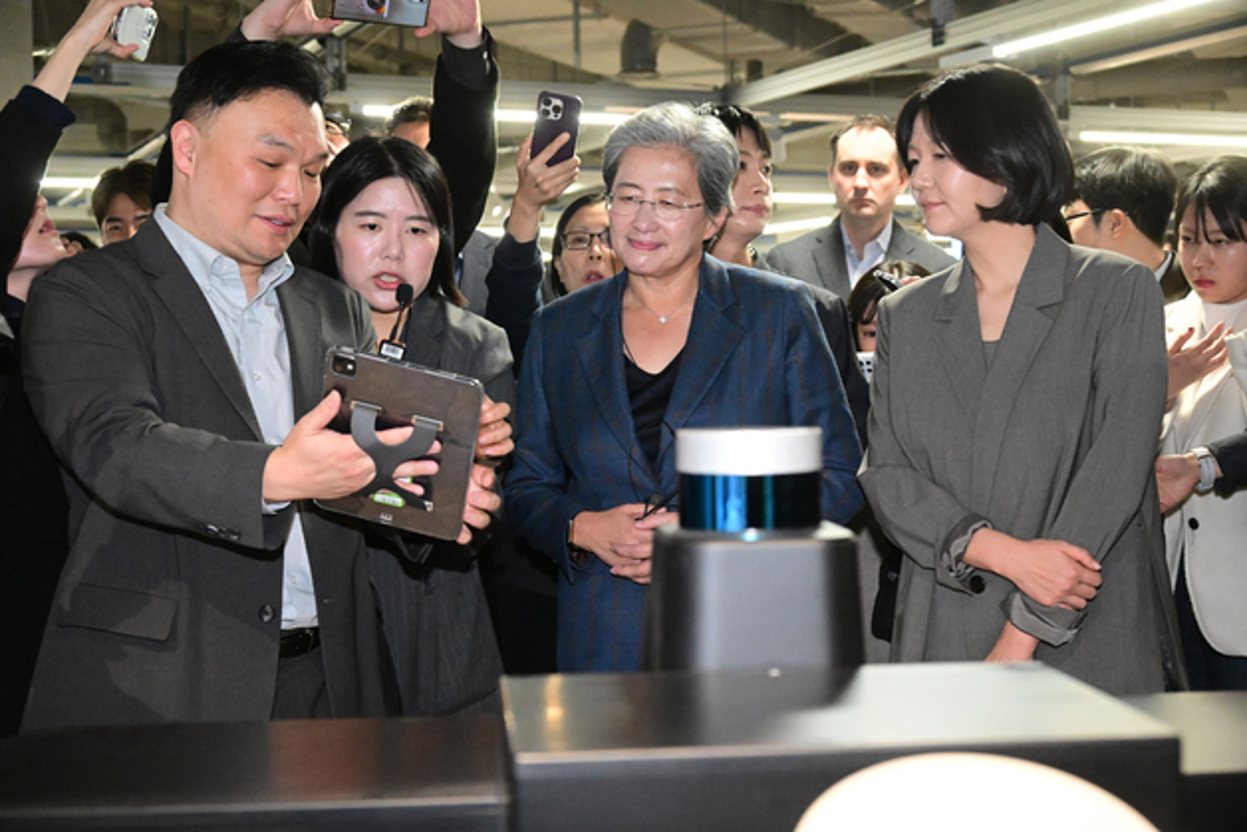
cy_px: 416
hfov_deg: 36.9
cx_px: 624
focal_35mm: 54
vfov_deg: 25.1
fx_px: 1871
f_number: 5.6
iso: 10000
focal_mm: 54
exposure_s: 1/250
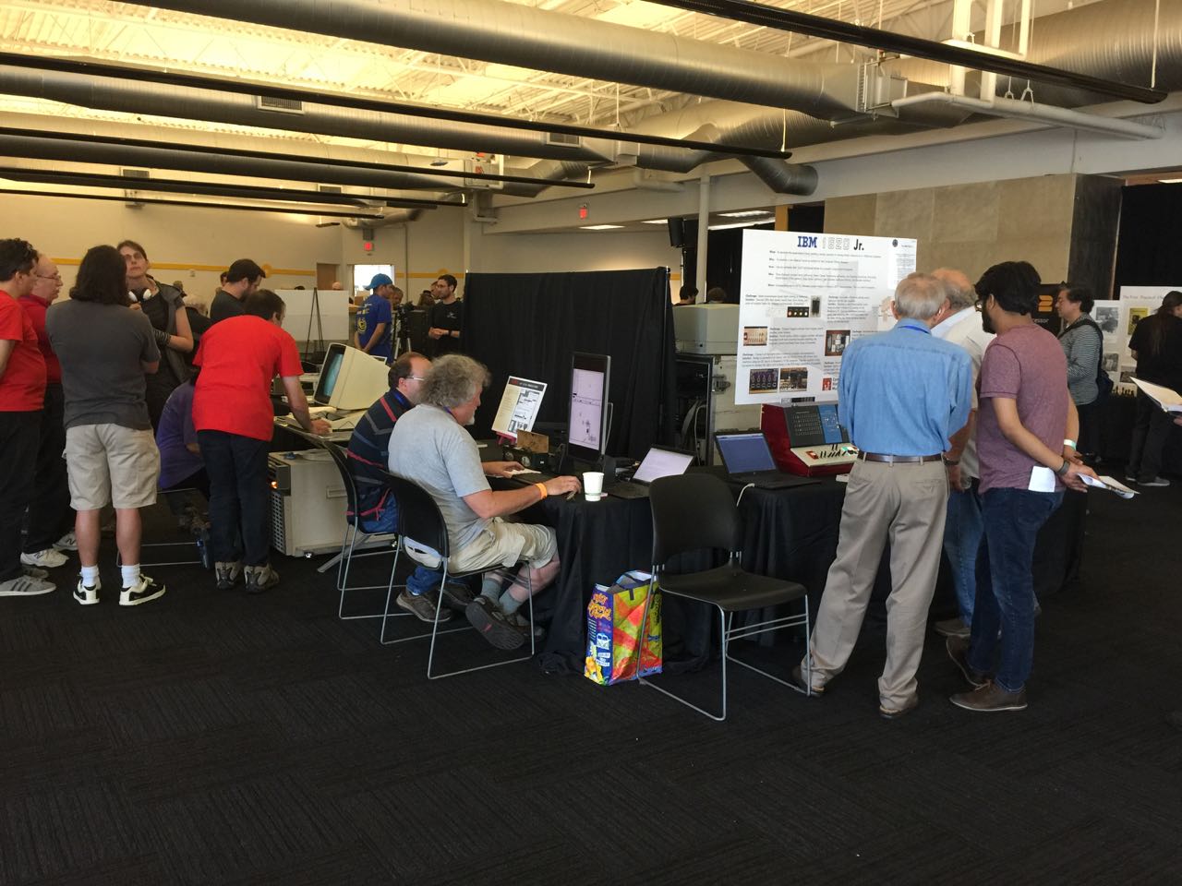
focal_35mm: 29
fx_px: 990
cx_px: 591
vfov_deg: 48.2
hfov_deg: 61.7
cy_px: 443
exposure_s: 1/15
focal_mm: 4.15
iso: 80
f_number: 2.2
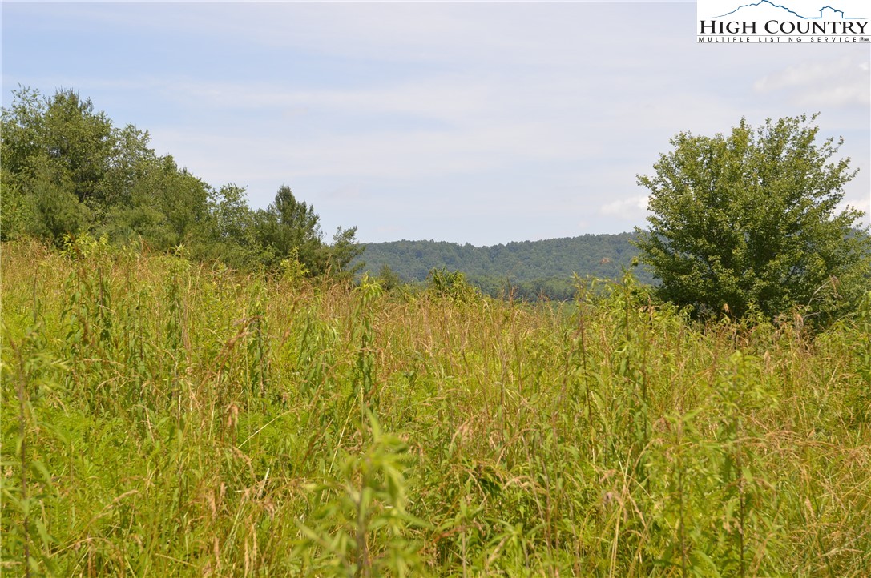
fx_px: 1269
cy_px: 289
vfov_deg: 25.7
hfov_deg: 37.9
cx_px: 436
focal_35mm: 52
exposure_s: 1/250
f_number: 8
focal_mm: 35
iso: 100
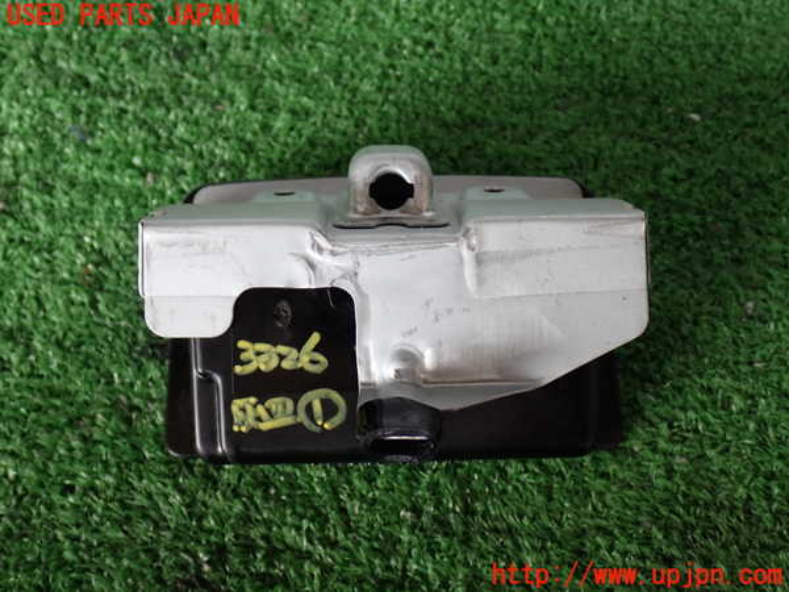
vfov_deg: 32.9
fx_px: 1003
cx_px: 394
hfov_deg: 42.9
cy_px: 296
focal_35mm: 44
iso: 200
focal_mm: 7.84
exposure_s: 1/50
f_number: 2.9
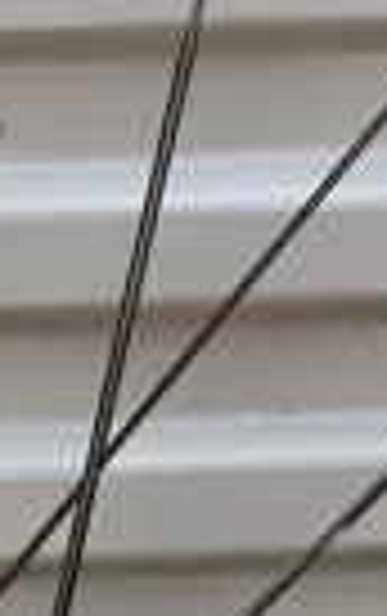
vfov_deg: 12.4
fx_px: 2708
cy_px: 913
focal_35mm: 161
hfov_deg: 6.9
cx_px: -990
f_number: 1.6
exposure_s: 1/596
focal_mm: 5.96
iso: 50
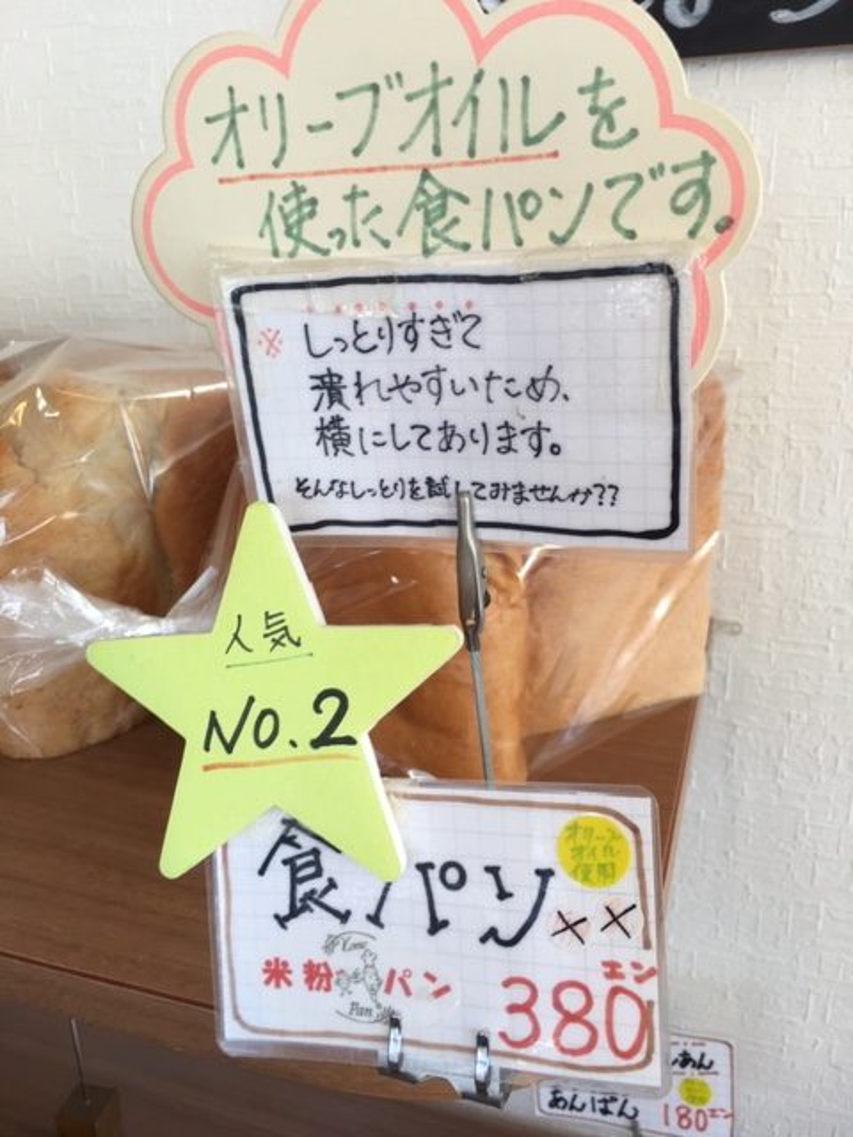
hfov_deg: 48.2
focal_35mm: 29
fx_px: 953
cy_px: 568
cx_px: 426
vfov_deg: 61.7
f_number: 2.2
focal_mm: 4.15
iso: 32
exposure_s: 1/60
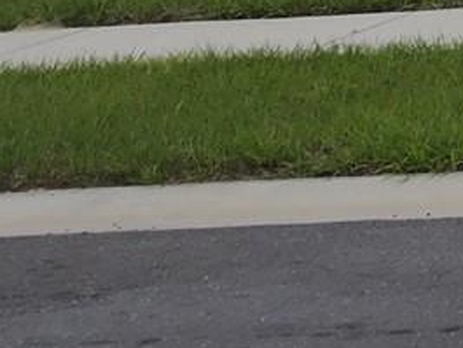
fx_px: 2422
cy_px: -428
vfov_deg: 7.7
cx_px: 1158
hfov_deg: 9.5
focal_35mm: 181
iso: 100
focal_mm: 5.4
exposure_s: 1/1000
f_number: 3.5
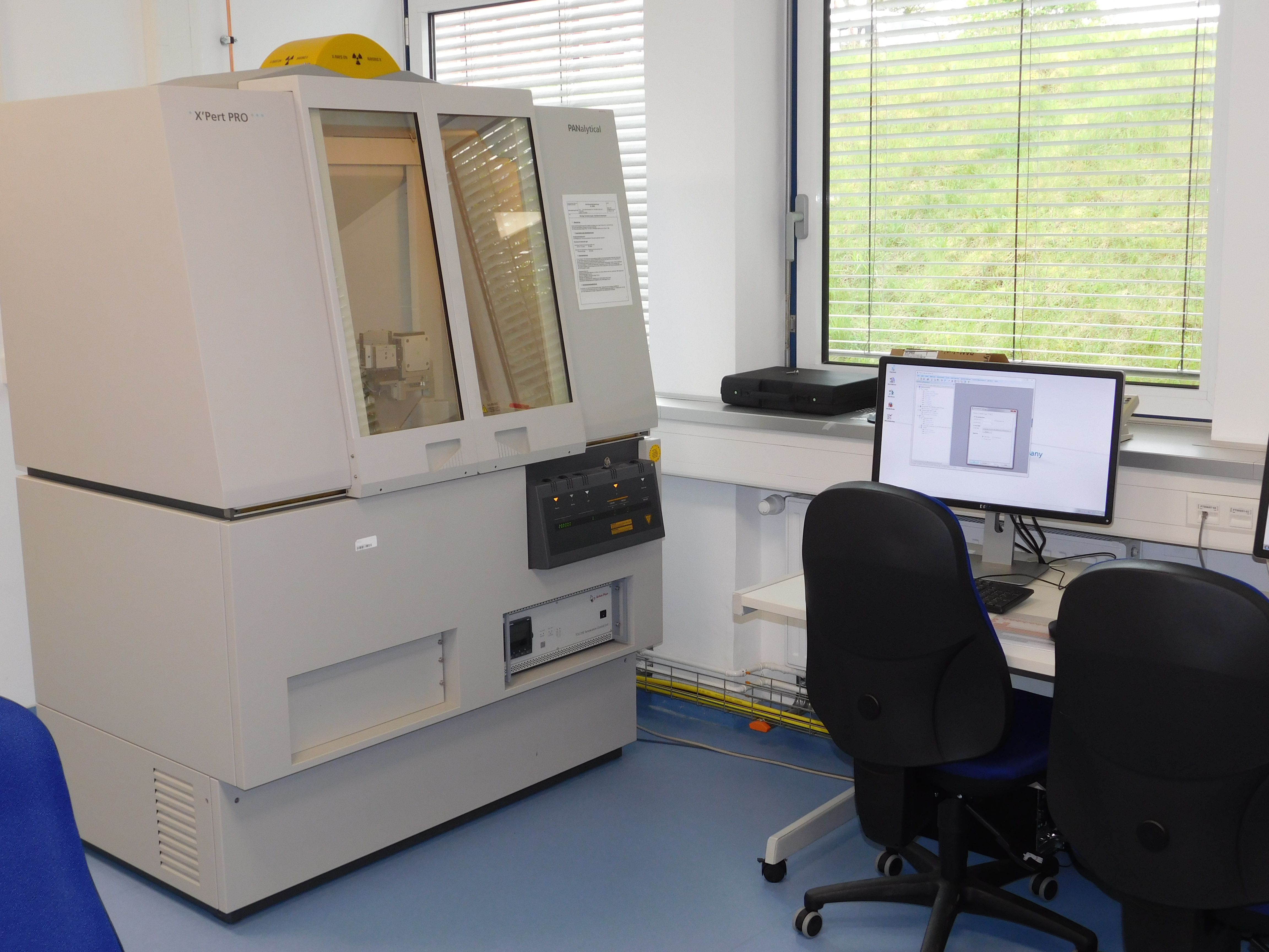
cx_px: 634
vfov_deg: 36.0
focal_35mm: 40
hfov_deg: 46.8
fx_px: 1466
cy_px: 476
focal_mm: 7.1
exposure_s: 1/30
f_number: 3.6
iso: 125
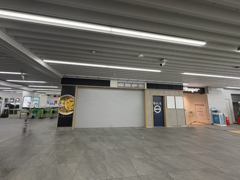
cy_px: 90
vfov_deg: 85.7
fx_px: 97
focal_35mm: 14
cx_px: 120
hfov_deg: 102.1
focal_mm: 2.22
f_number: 2.2
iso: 160
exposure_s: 1/100
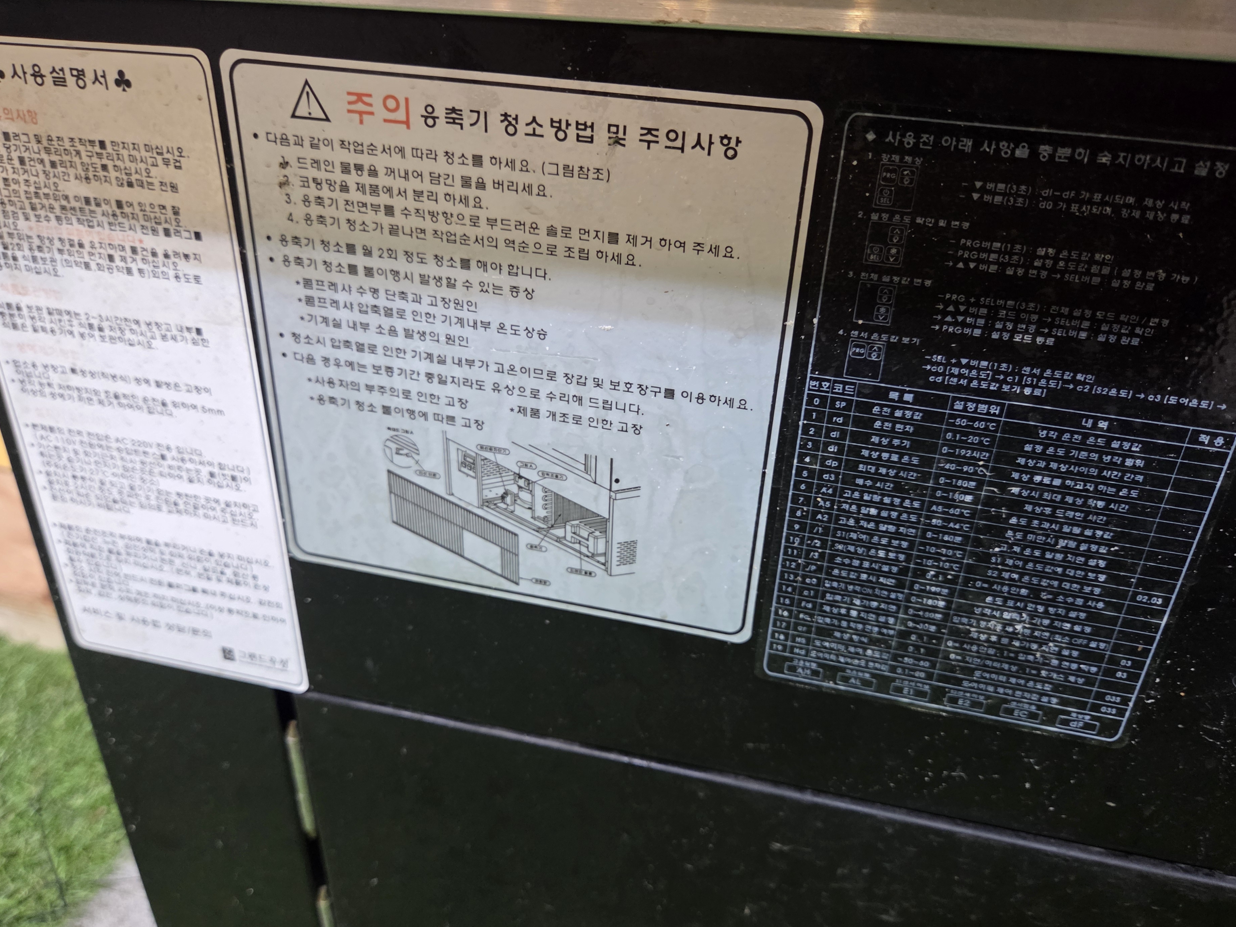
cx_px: 658
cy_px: 479
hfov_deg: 69.3
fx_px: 893
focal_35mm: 25
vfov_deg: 54.9
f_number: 1.8
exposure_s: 1/120
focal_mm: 5.4
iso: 640
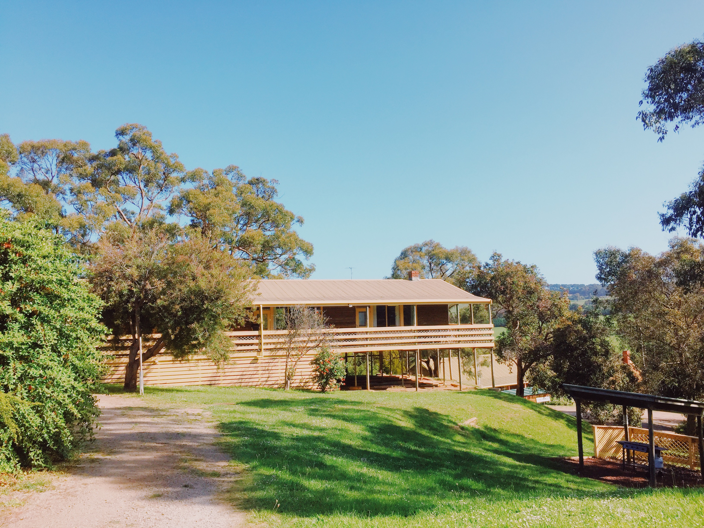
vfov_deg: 48.2
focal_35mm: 29
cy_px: 264
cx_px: 352
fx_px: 590
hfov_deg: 61.7
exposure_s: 1/1464
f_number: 2.2
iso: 32
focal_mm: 4.15
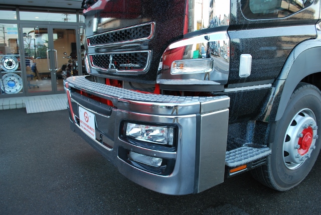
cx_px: 160
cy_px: 108
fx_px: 241
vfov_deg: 48.0
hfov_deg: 67.3
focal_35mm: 27
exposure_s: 1/50
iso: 200
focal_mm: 18
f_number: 3.5
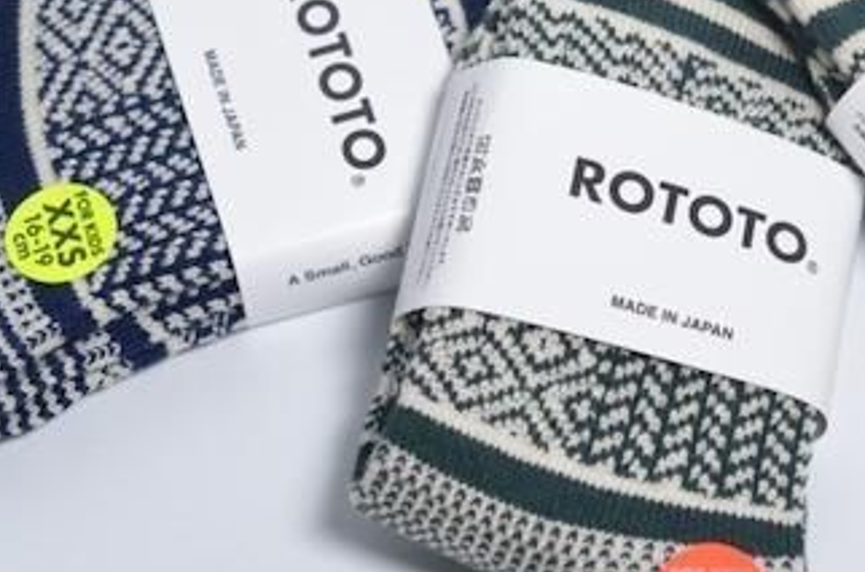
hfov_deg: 13.7
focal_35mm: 149
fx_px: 3571
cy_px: 158
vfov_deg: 9.1
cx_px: 752
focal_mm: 40
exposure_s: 1/125
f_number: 5.6
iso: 800
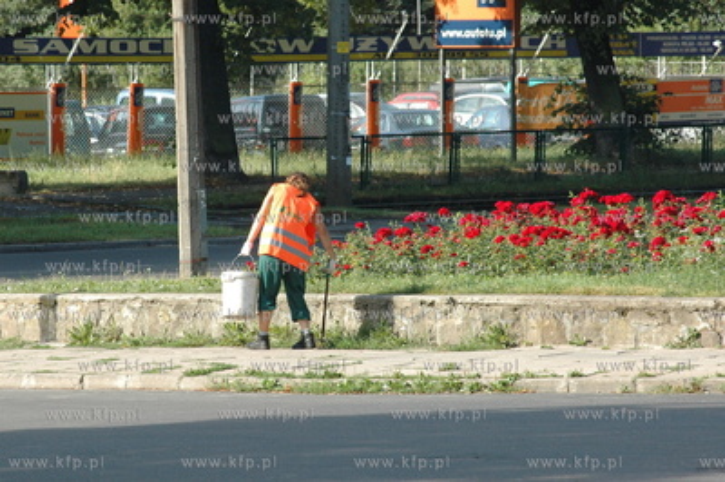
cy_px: 241
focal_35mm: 300
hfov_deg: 6.9
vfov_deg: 4.6
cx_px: 362
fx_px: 6037
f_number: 7.1
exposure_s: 1/800
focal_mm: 200
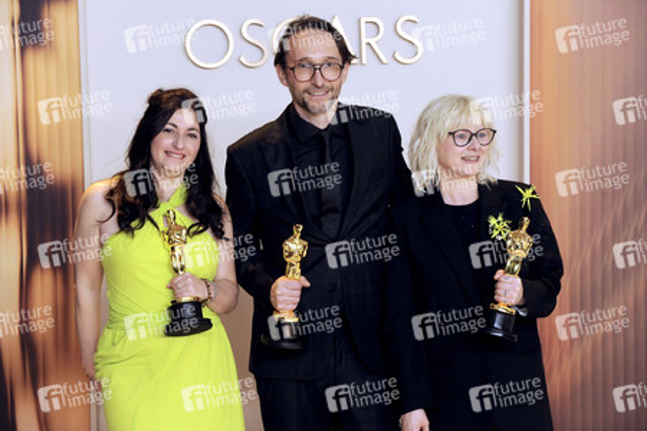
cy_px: 216
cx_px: 324
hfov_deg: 16.4
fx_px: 2246
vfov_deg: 11.0
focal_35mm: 125
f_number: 5
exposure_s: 1/200
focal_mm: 125
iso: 2000
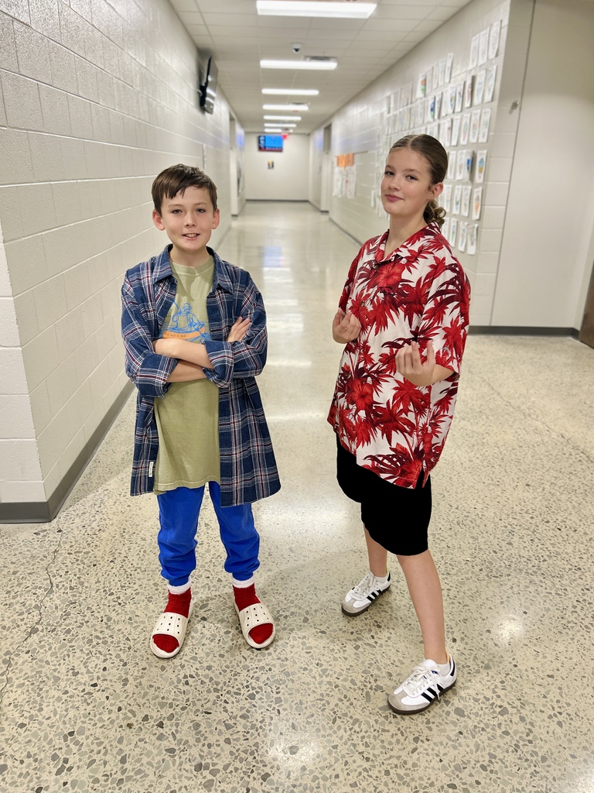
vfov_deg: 67.3
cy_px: 396
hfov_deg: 53.1
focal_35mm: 26
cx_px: 297
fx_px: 595
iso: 125
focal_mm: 5.7
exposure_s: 1/121
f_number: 1.5
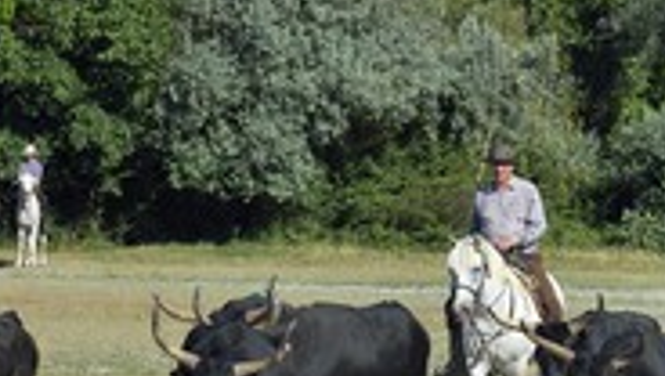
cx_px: 466
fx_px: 8421
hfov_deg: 4.5
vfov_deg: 2.6
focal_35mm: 477
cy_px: 206
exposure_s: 1/1250
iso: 400
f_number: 8
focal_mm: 200
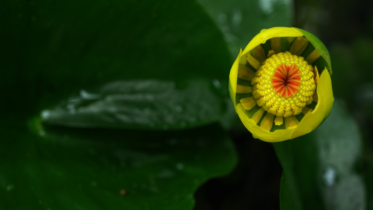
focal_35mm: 48
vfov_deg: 24.9
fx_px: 475
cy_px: 112
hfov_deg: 42.9
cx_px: 187
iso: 250
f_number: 6.3
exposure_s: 1/80
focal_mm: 30
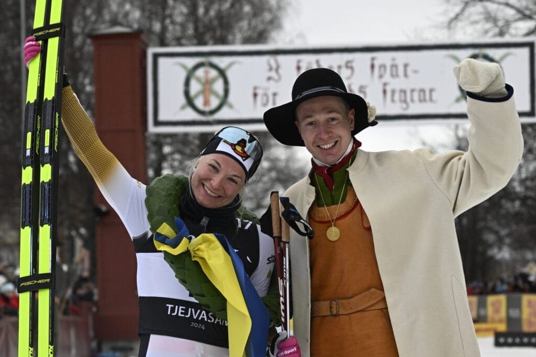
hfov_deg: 20.4
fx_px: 1488
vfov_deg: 13.7
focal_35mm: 100
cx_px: 268
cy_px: 178
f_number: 6.3
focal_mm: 100
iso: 1600
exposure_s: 1/1250
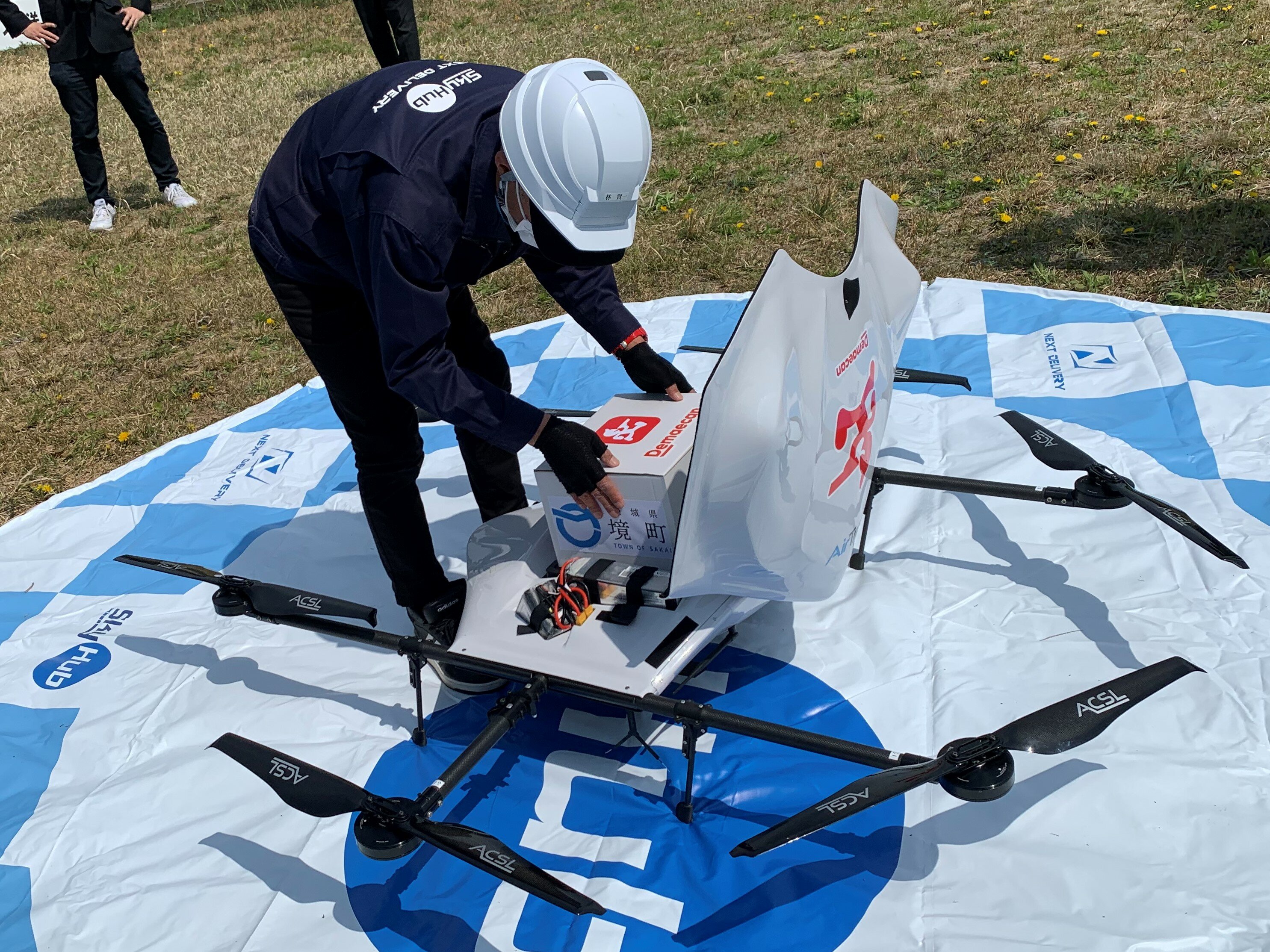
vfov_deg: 53.1
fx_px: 954
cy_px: 476
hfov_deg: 67.3
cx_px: 635
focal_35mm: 26
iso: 25
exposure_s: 1/6061
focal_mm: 4.2
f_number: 1.8
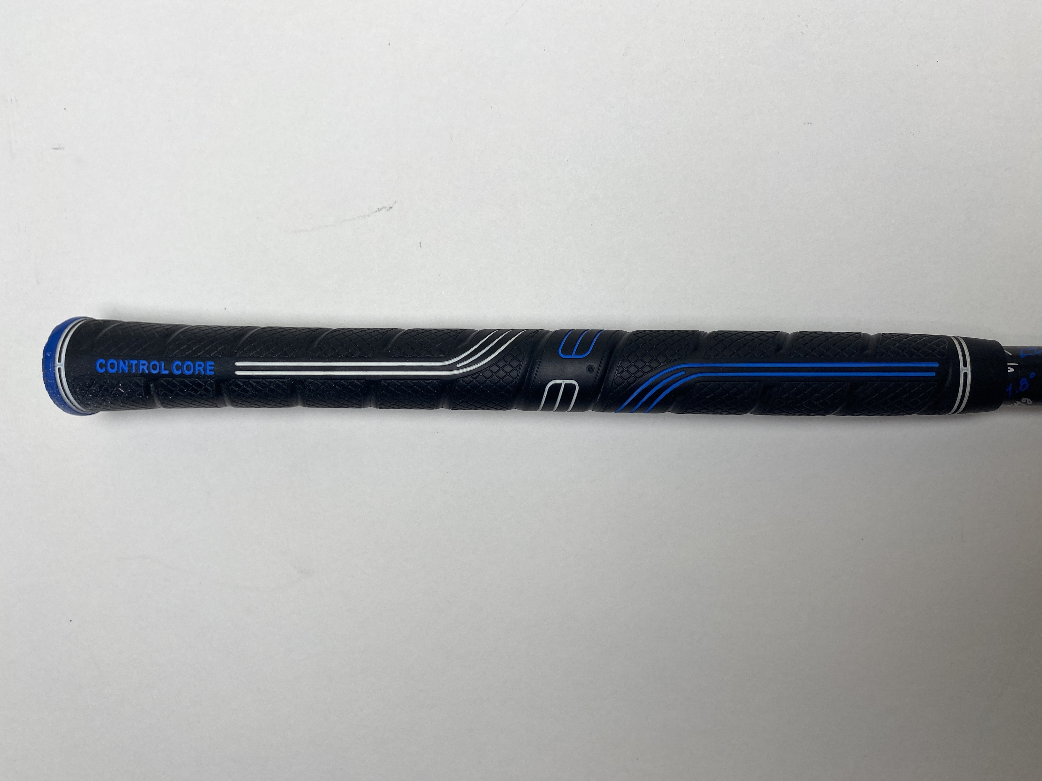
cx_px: 521
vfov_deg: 53.1
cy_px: 390
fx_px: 783
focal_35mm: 26
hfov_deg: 67.3
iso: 32
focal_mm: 4.25
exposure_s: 1/393
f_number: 1.8
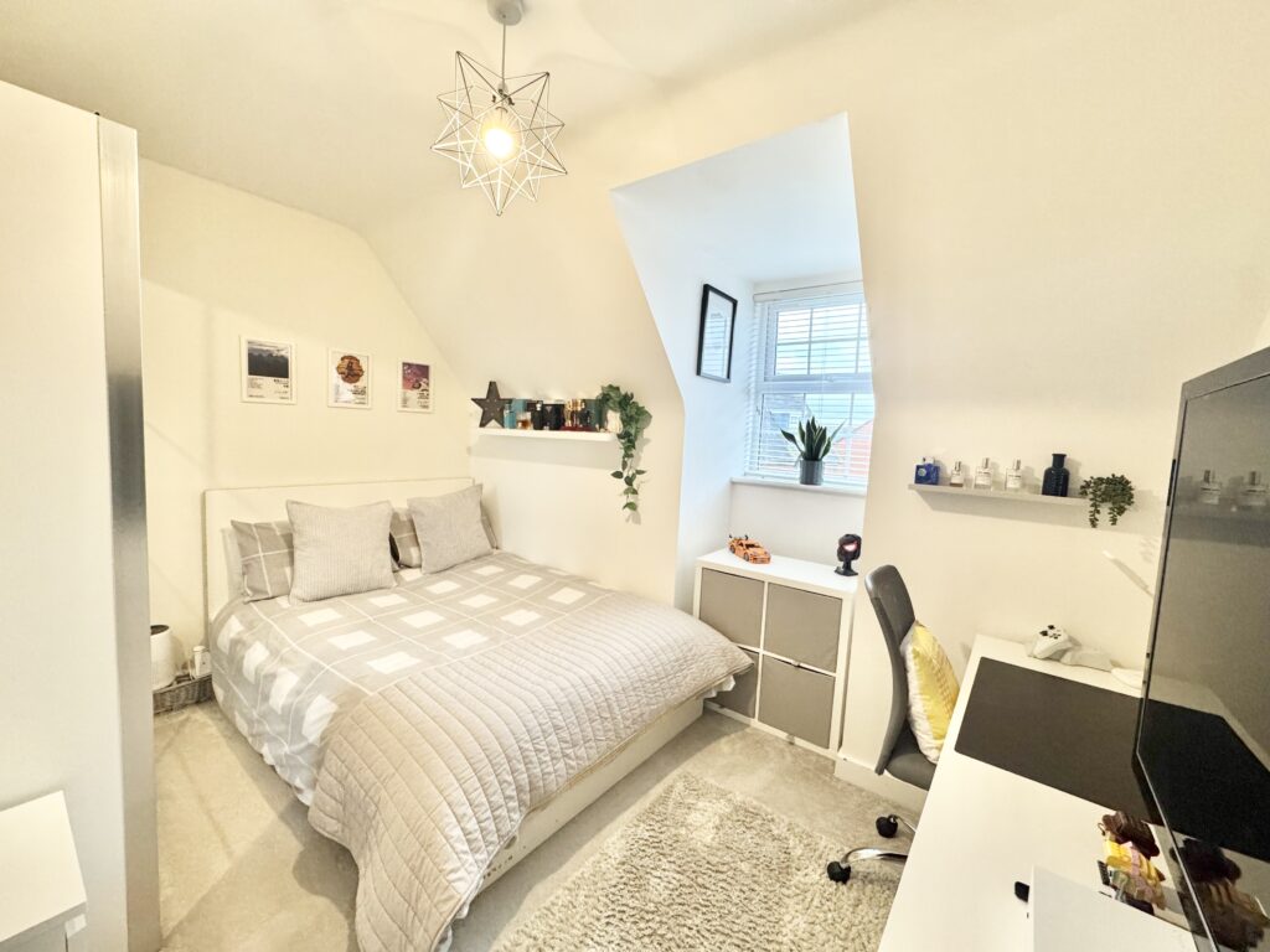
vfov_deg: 85.7
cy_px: 476
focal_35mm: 14
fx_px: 514
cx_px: 635
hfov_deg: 102.1
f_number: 2.2
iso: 320
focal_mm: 2.22
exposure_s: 1/65
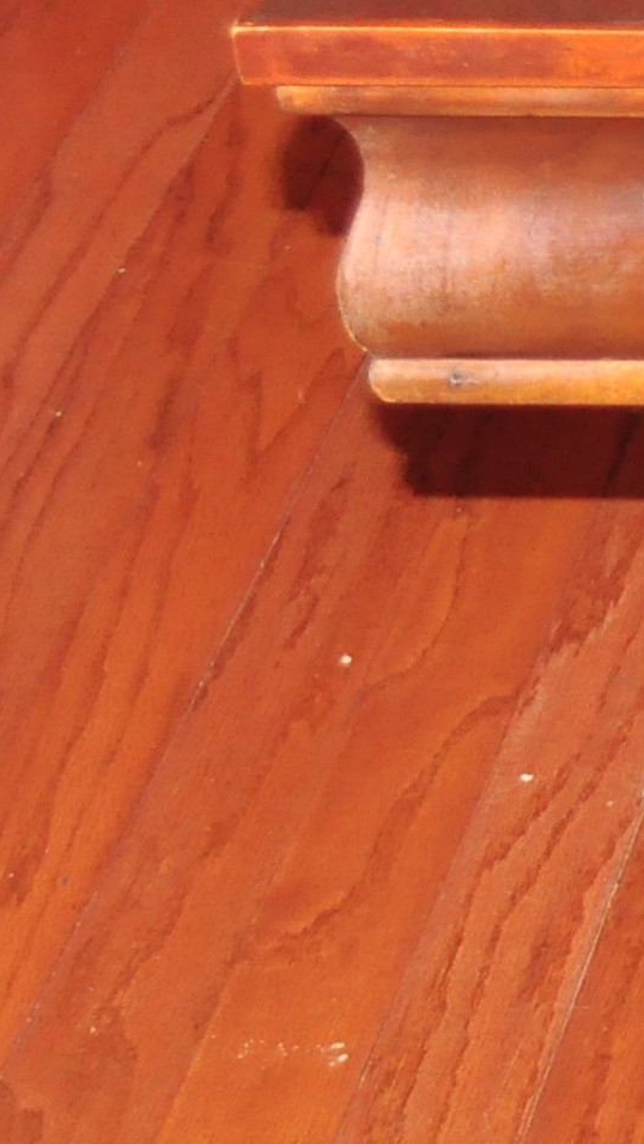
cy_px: 14
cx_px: 2017
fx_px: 5129
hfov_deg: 6.5
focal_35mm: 169
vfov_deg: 12.6
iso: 1000
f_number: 4
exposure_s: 1/125
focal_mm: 24
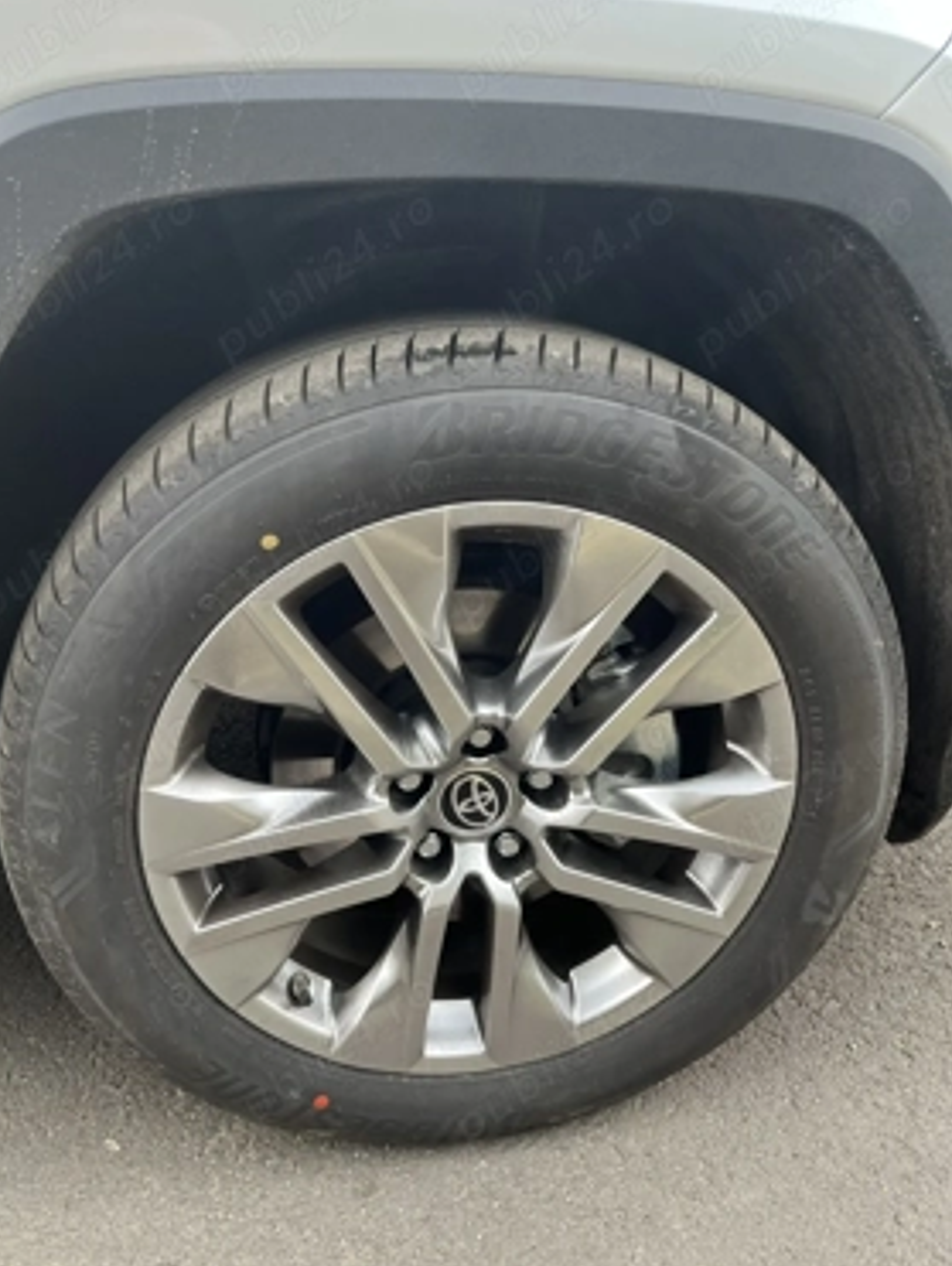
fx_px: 1025
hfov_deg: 49.8
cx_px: 444
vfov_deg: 63.3
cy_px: 594
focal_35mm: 28
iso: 80
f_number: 1.6
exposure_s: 1/121
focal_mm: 5.1
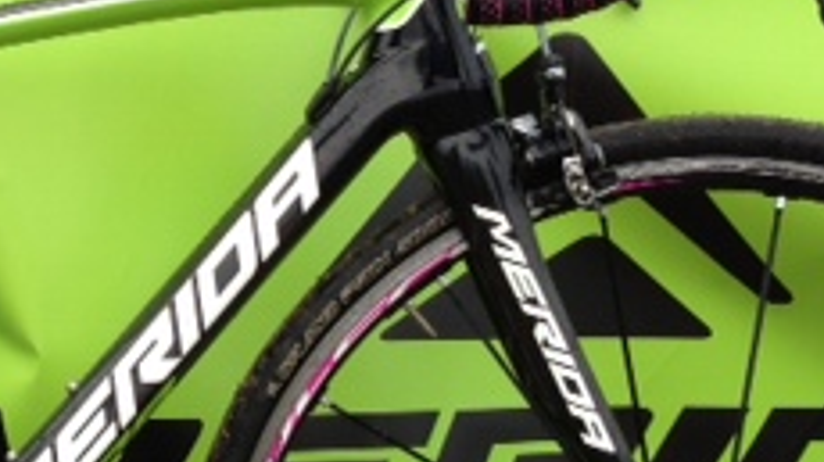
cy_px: 312
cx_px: -36
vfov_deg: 12.1
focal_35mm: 100
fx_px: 2183
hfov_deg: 20.6
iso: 50
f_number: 2.4
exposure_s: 1/120
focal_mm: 4.13
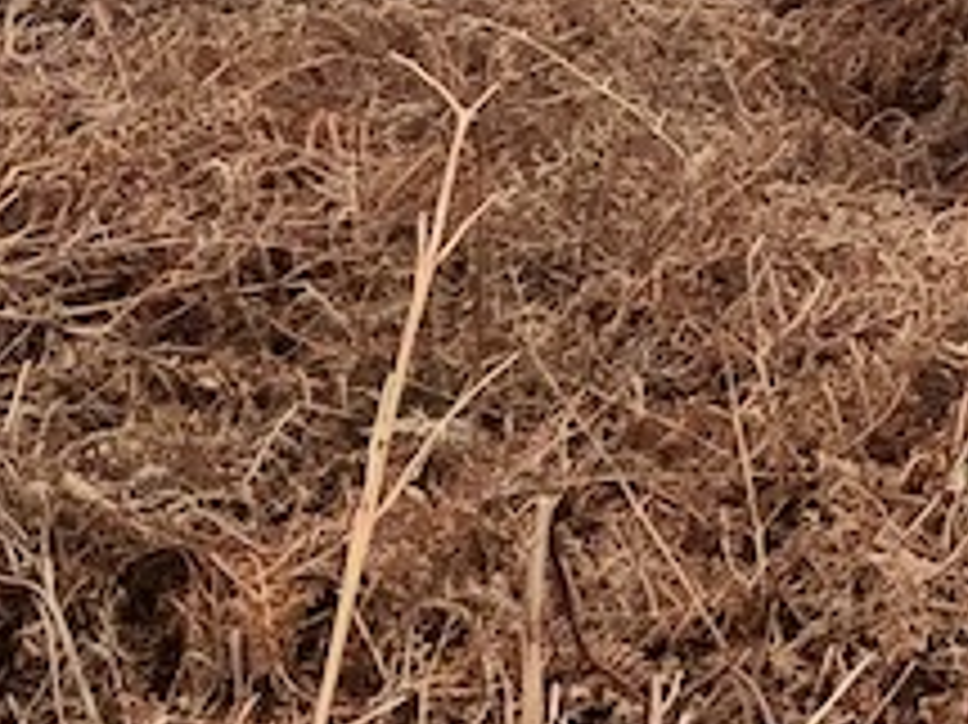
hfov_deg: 11.0
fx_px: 4667
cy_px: -418
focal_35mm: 167
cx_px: 1765
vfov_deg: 8.6
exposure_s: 1/440
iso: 20
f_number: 1.8
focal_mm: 4
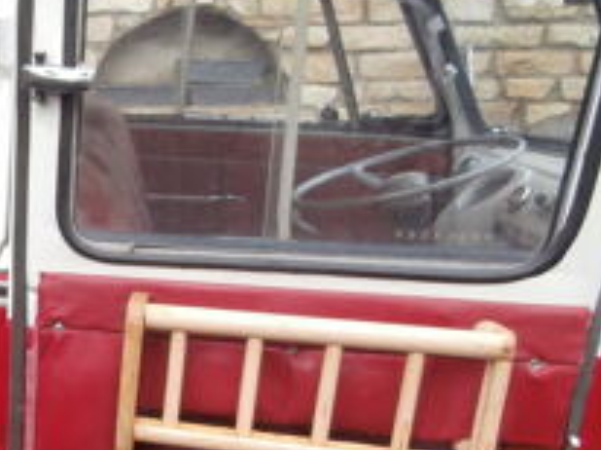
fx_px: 971
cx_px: -76
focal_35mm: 56
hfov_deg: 30.4
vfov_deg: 25.4
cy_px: 389
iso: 100
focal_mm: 4.2
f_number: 3
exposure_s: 1/125
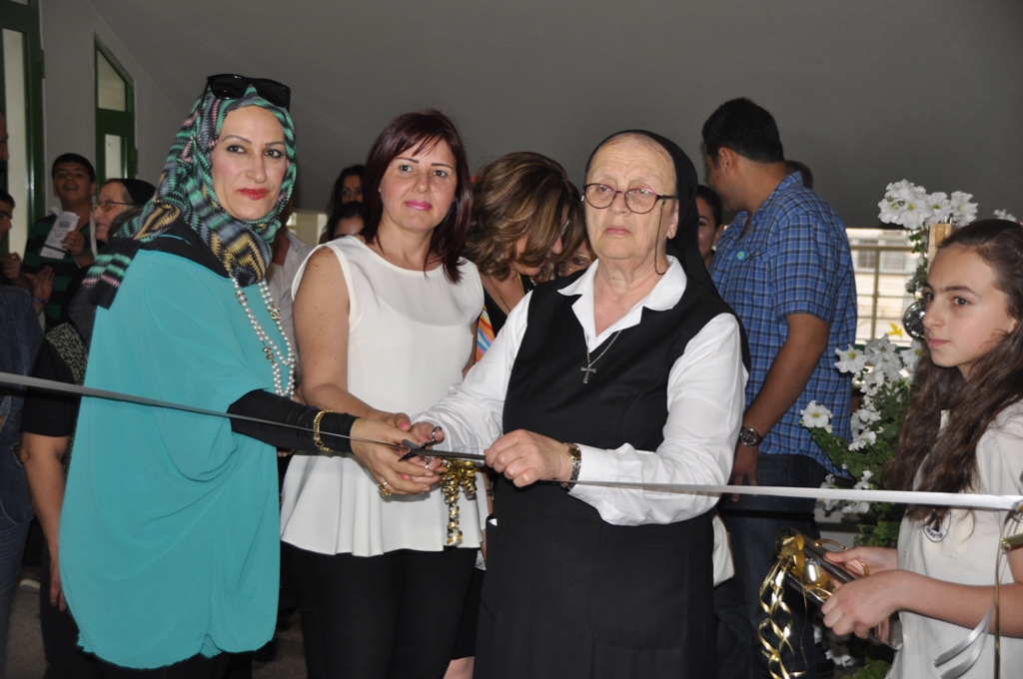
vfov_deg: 23.7
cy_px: 340
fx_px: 1618
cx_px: 512
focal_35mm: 57
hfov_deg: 35.1
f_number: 4.2
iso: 400
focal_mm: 38
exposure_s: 1/60
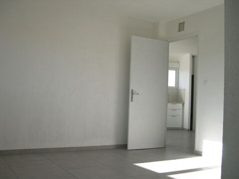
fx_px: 262
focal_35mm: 38
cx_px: 120
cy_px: 90
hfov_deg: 49.0
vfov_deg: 37.7
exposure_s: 1/282
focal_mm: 8
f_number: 2.8
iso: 100
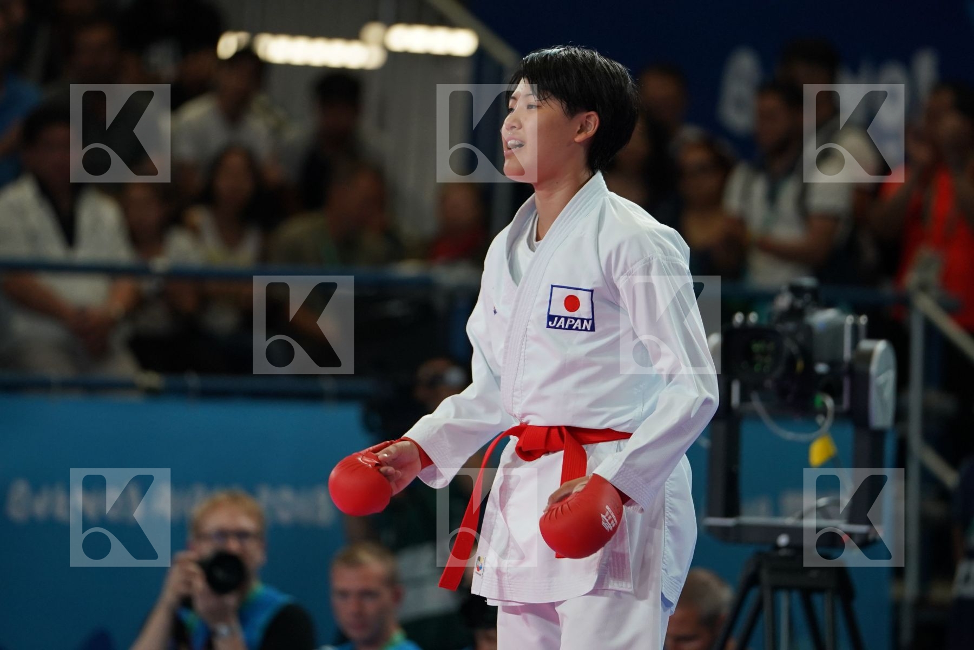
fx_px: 8116
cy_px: 325
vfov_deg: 4.6
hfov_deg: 6.9
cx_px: 487
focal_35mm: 300
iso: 1250
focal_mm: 200
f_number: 2.8
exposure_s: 1/1000
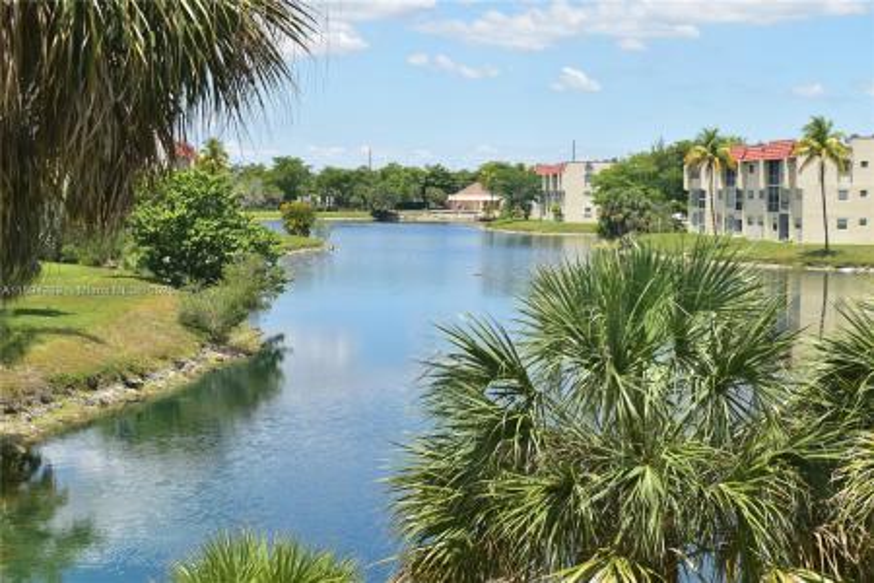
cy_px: 292
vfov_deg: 20.2
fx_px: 1639
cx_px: 437
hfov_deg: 29.9
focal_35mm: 68
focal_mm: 45
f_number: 7.1
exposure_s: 1/200
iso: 100
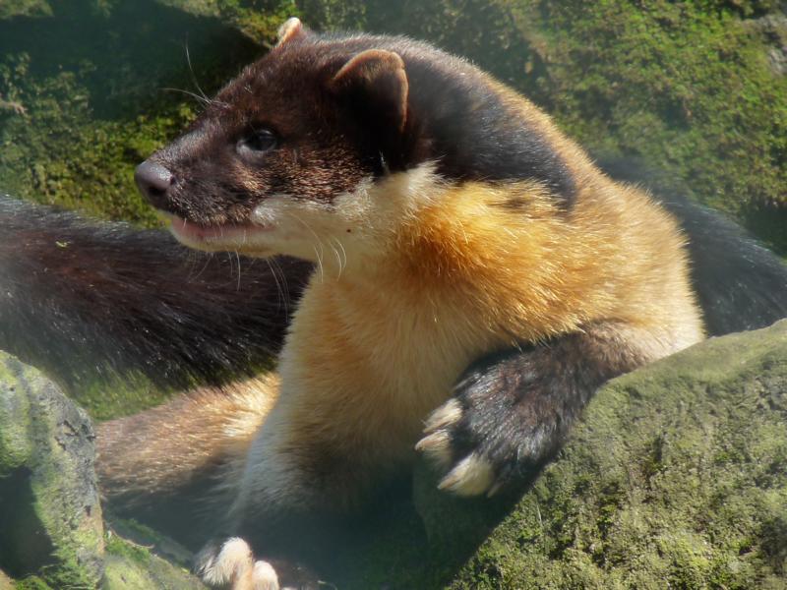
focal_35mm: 692
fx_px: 15733
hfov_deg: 2.9
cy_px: 295
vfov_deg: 2.1
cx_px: 394
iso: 160
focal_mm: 86.4
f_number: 4.4
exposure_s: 1/200
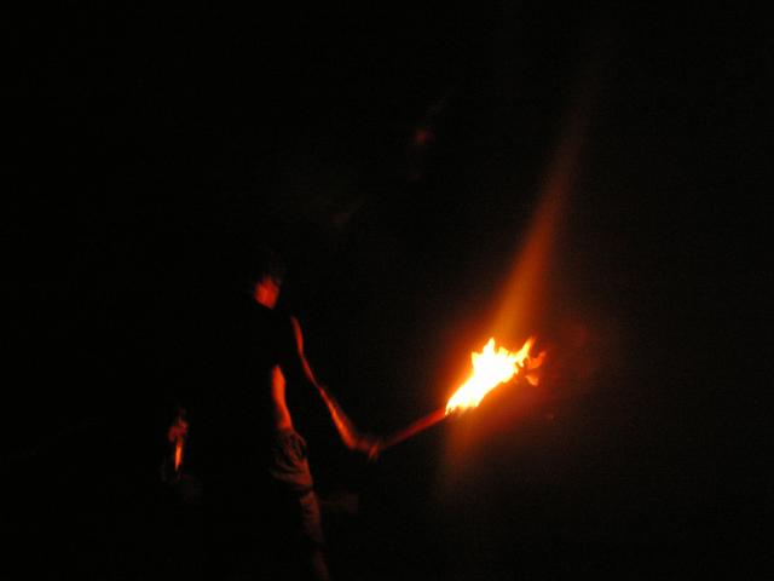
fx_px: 827
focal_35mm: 37
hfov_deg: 50.1
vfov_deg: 38.7
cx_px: 387
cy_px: 290
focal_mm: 6.1
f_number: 2.8
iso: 160
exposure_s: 1/10
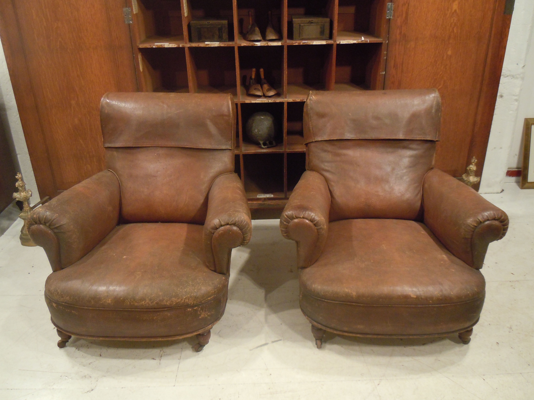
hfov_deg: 60.0
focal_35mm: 30
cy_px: 200
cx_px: 267
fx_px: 463
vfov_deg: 46.8
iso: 400
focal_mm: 5.4
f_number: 3.5
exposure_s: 1/8
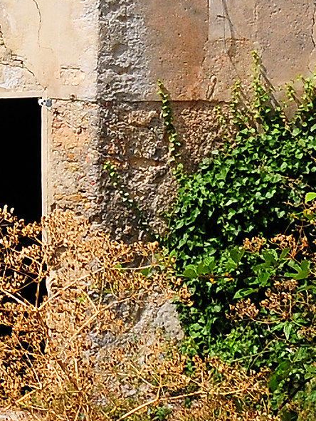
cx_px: -176
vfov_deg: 11.8
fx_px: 1848
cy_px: -373
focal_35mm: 152
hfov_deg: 9.5
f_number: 5
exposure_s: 1/1600
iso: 200
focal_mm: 26
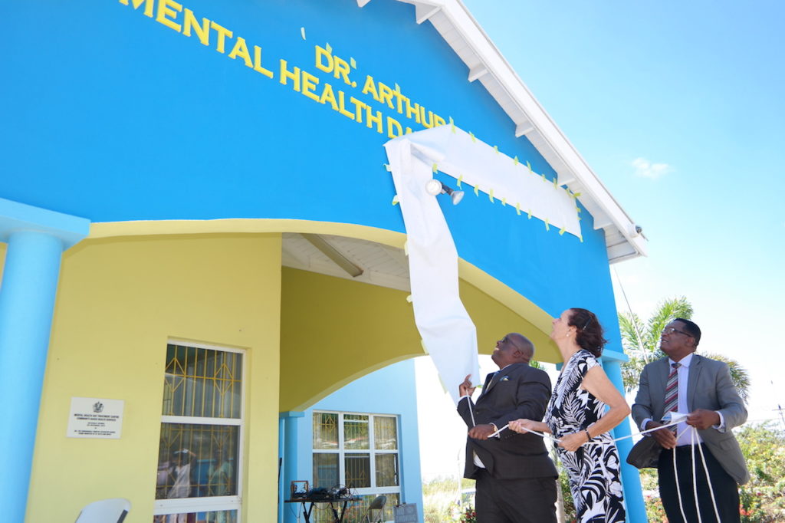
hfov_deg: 67.4
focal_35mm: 27
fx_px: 589
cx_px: 392
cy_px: 262
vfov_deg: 47.9
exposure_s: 1/200
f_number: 3.5
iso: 100
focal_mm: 18
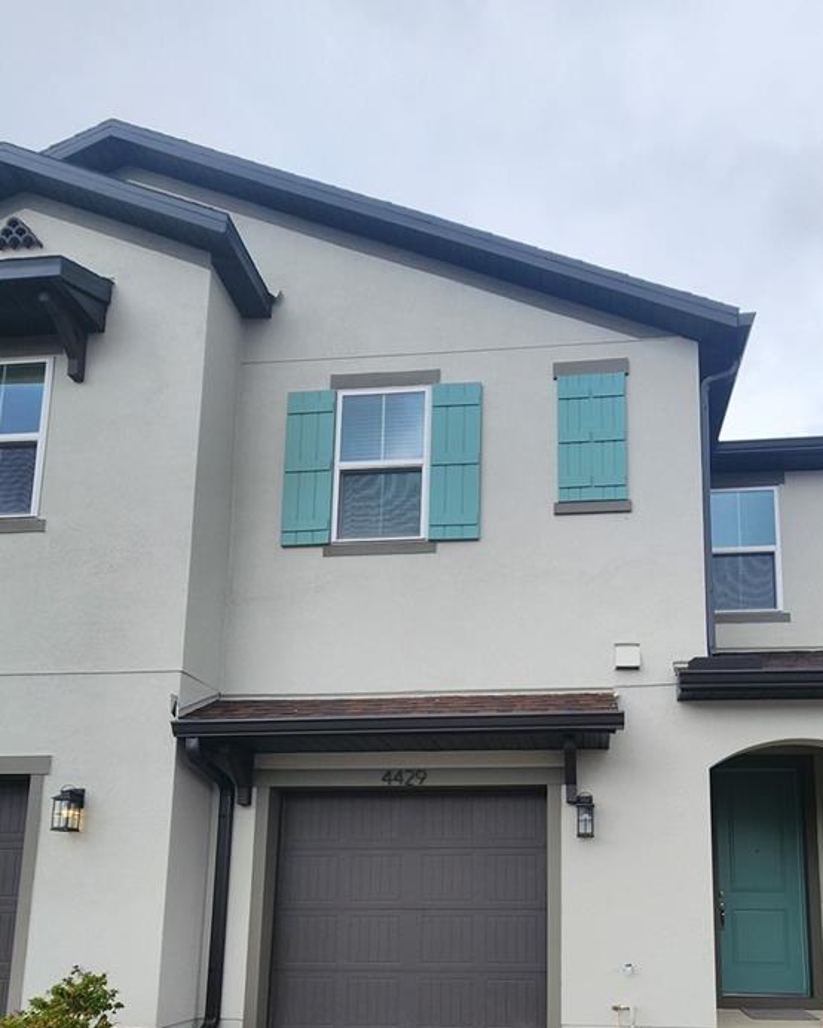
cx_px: 514
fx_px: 670
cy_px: 808
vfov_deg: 68.5
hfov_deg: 62.3
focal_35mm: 22
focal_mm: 2.2
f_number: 2.2
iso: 50
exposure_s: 1/1248
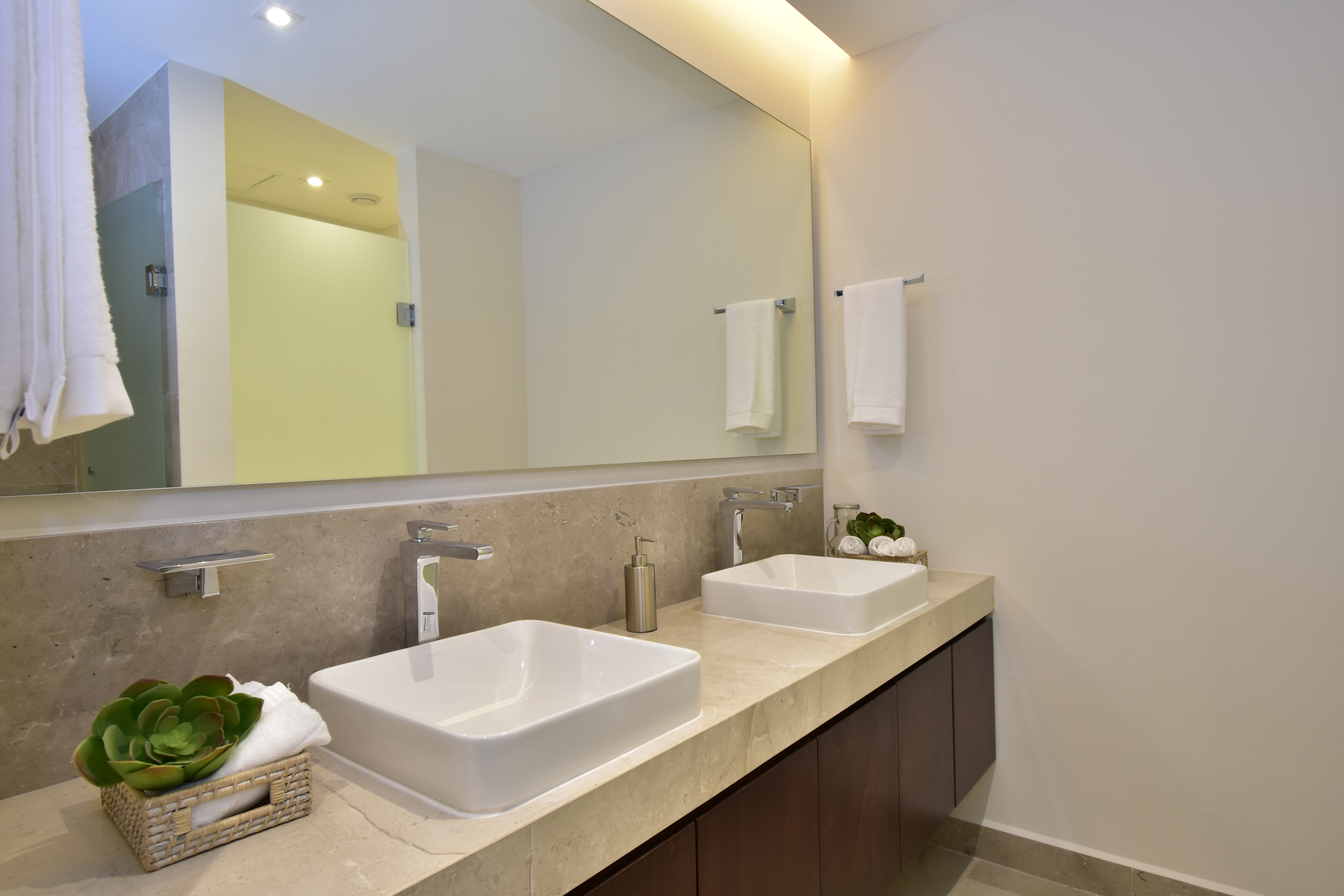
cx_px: 676
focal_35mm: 21
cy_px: 450
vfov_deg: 60.6
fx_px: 766
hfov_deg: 82.5
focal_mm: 13
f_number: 5.6
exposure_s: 1/10
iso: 200
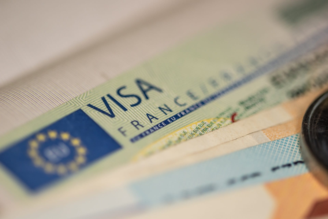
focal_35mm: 158
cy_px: 110
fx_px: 1435
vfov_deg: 8.7
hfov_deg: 13.0
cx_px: 164
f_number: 4.5
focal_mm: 105
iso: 100
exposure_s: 1/160
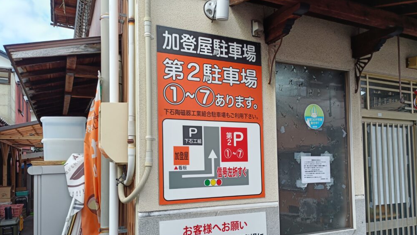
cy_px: 154
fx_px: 310
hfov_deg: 67.9
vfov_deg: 41.0
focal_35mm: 28
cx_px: 206
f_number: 1.7
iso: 50
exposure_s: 1/208
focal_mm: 4.7
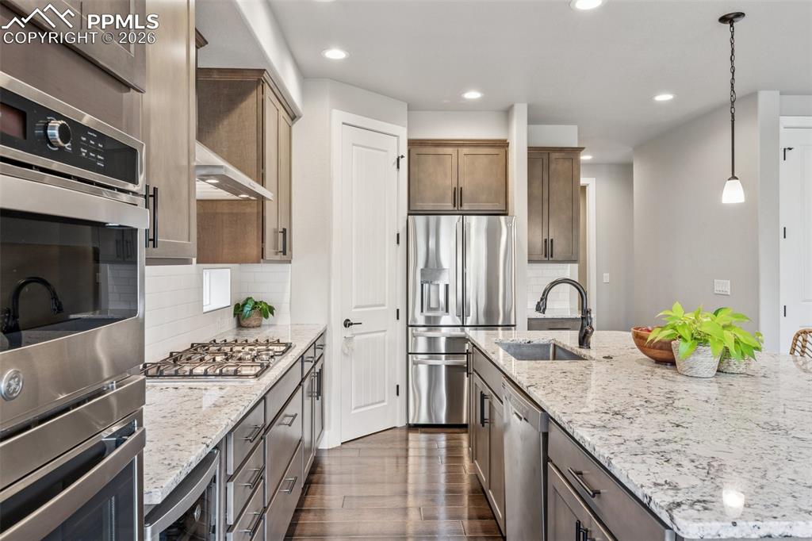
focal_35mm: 24
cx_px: 406
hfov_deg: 73.8
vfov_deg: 53.1
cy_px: 270
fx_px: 541
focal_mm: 24
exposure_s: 1/1.67
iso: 200
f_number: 13
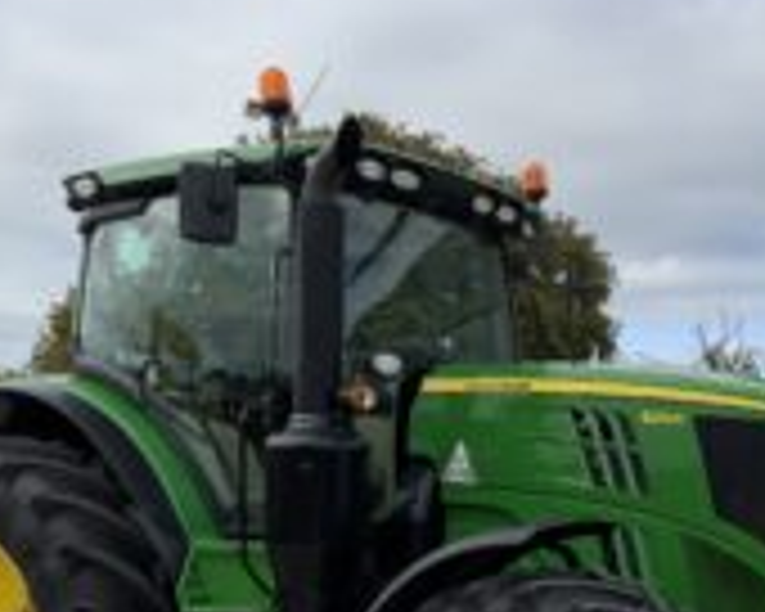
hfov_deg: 31.0
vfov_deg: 24.7
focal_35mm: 60
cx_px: 554
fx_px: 1358
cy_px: 536
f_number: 1.8
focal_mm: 3
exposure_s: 1/997
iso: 16
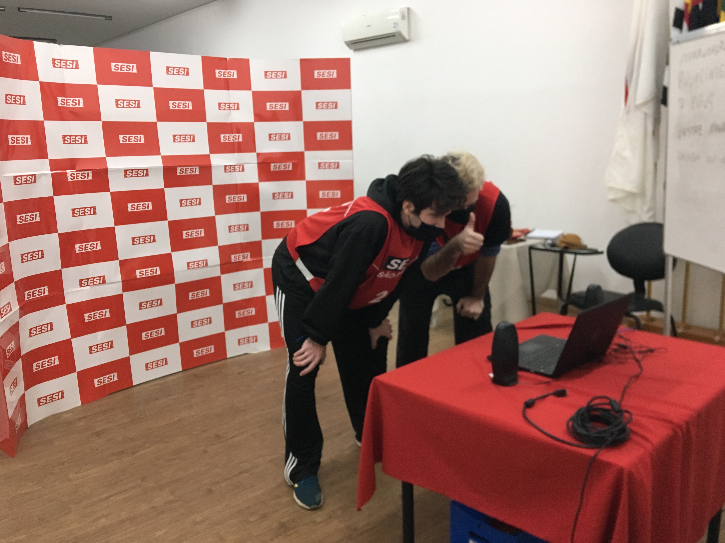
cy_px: 272
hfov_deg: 61.7
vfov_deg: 48.2
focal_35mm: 29
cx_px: 362
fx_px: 607
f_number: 2.2
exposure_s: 1/30
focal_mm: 4.15
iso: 125
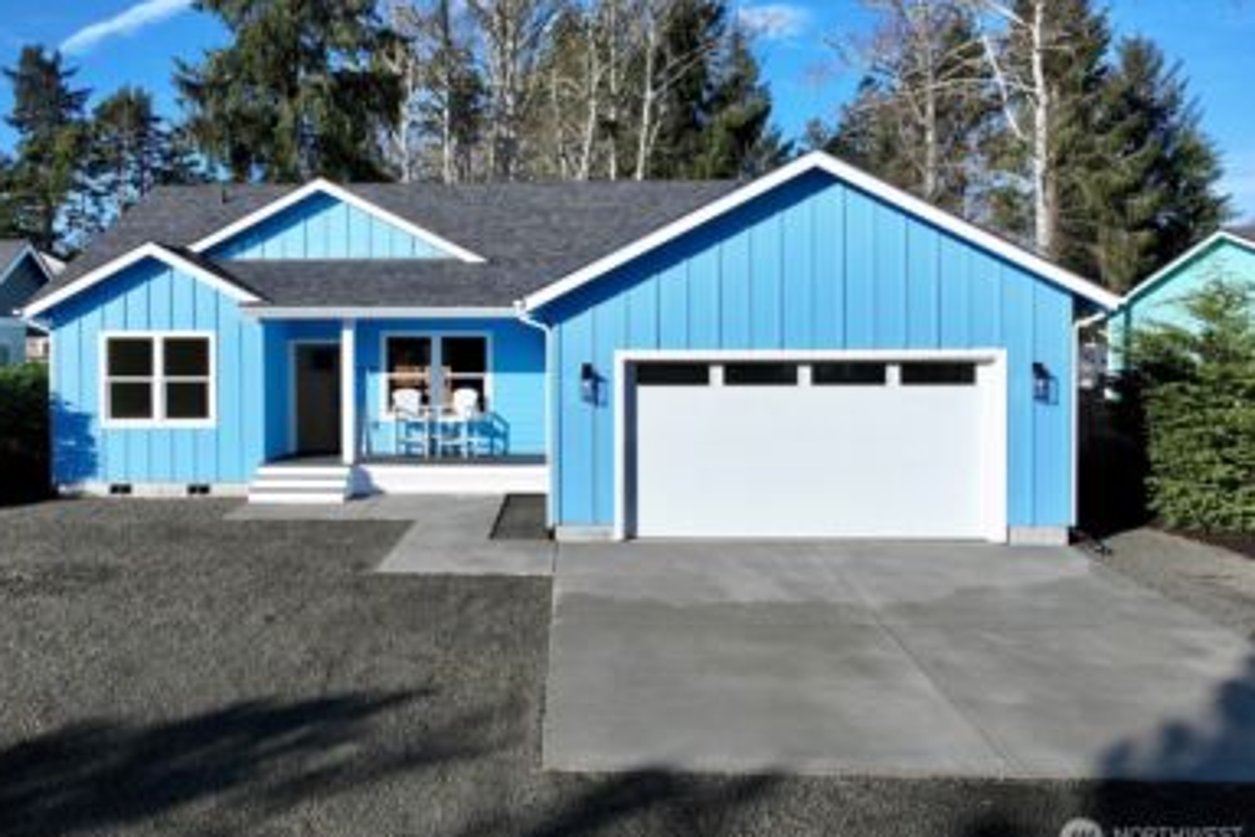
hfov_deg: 69.4
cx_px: 614
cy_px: 383
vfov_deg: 49.5
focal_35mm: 26
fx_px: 906
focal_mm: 12.29
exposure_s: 1/2500
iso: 140
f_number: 2.8
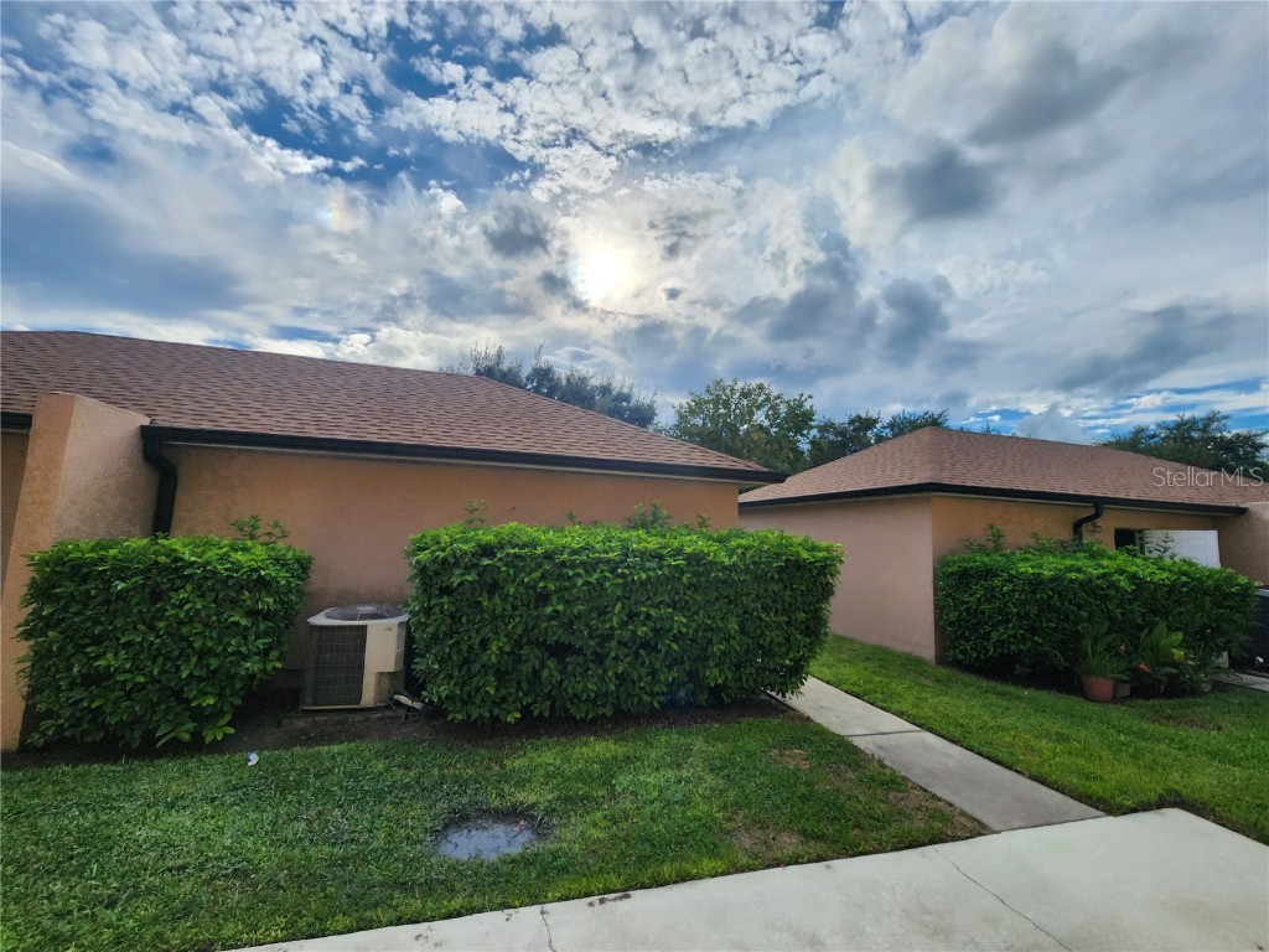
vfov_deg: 89.9
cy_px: 476
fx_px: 477
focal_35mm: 13
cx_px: 634
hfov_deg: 106.2
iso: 50
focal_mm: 2.2
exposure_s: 1/2271
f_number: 2.2
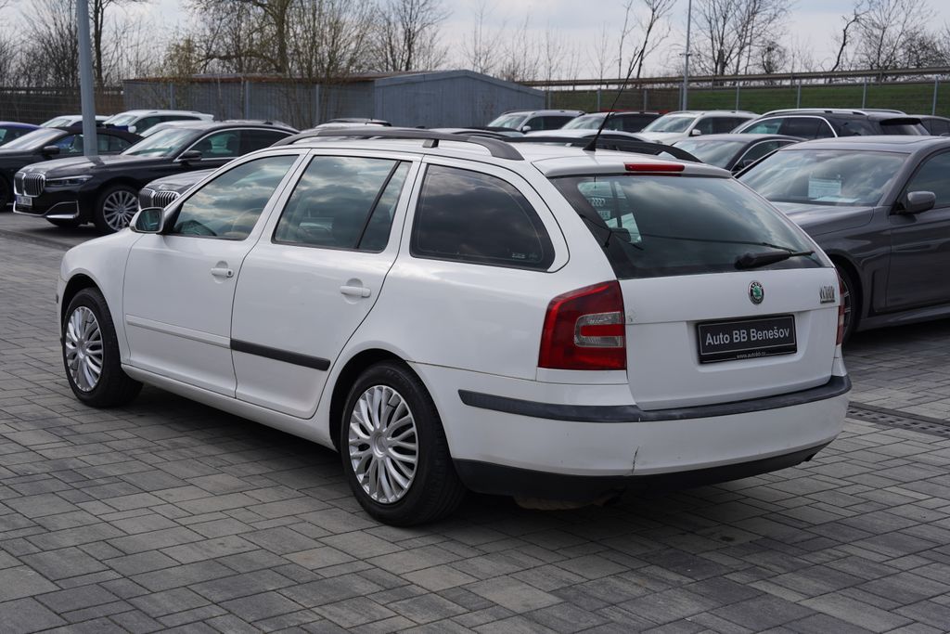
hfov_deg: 39.6
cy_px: 317
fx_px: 1320
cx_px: 475
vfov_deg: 27.0
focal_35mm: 50
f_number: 7.1
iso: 100
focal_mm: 50
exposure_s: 1/320
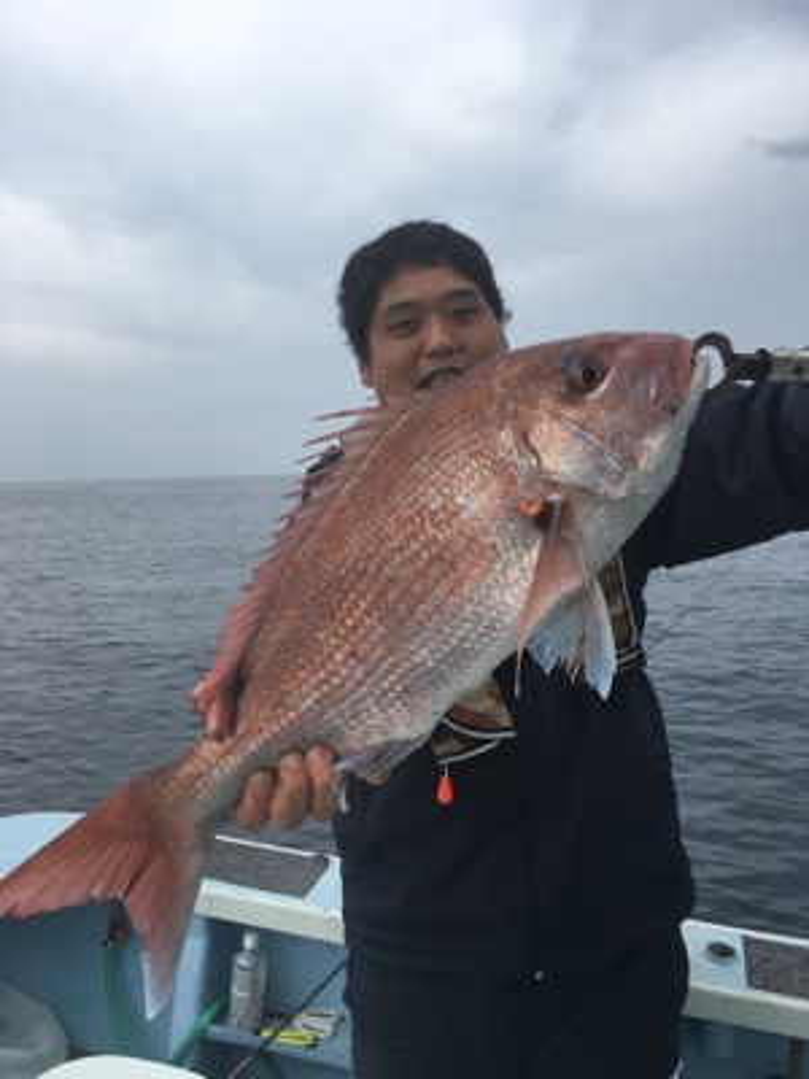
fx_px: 904
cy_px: 540
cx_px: 404
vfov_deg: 61.7
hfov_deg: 48.2
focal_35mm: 29
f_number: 2.2
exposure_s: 1/334
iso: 25
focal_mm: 4.15
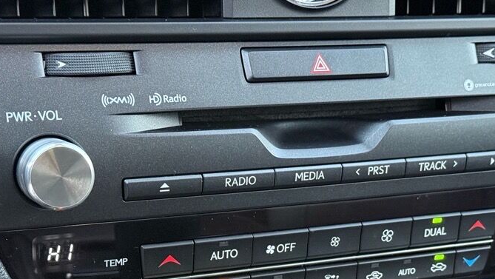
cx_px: 310
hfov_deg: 26.4
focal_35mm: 80
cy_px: 259
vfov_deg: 14.9
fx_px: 1050
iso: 500
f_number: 1.78
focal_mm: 6.76
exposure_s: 1/30
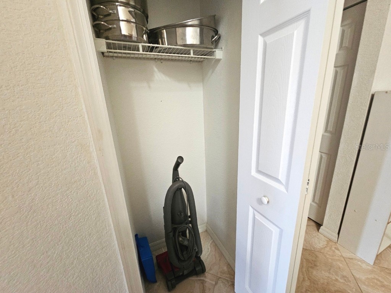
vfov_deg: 89.9
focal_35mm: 13
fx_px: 147
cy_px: 146
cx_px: 196
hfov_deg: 106.2
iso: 500
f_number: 2.2
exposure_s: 1/30
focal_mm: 2.2
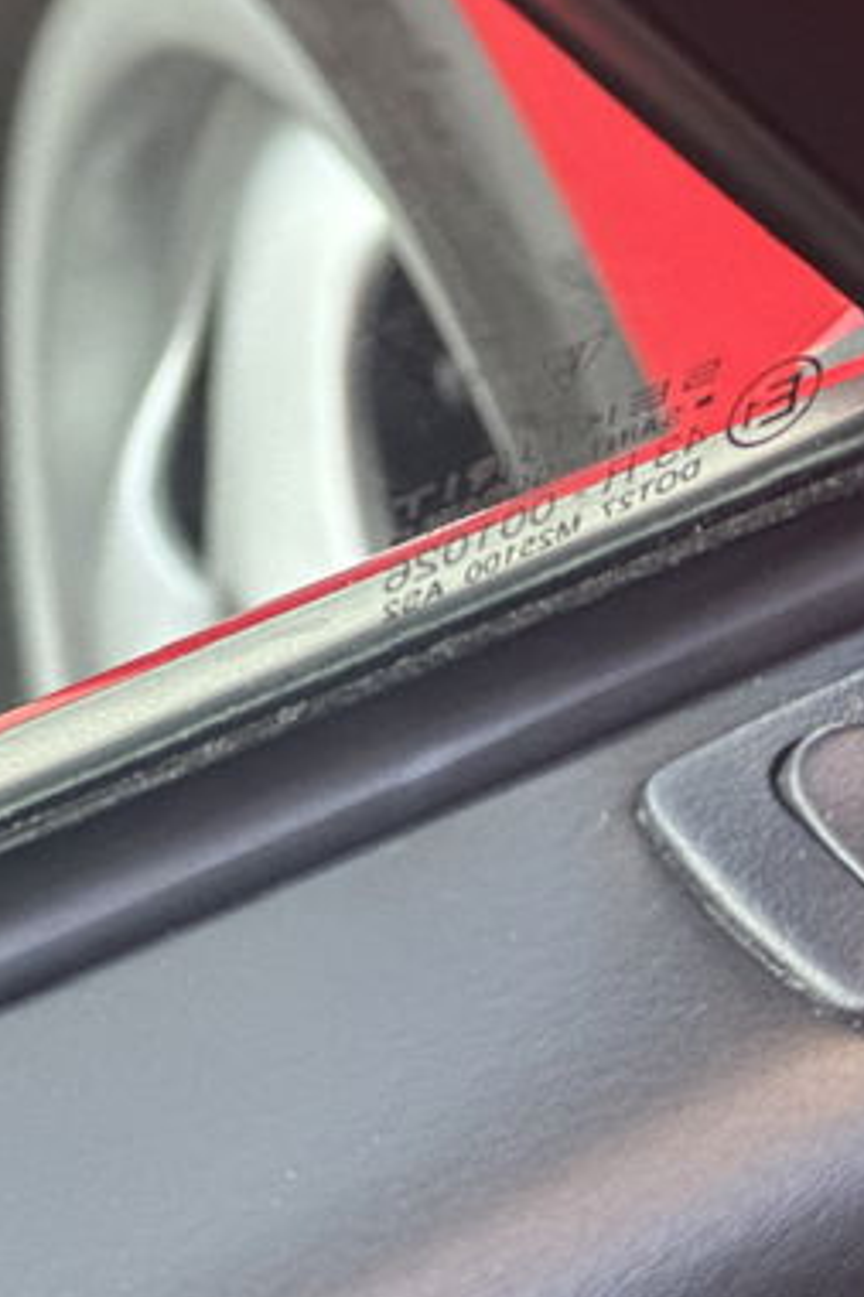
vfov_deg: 12.7
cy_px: 724
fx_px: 5837
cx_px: 625
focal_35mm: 162
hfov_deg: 8.5
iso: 250
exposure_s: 1/91
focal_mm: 9
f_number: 2.8
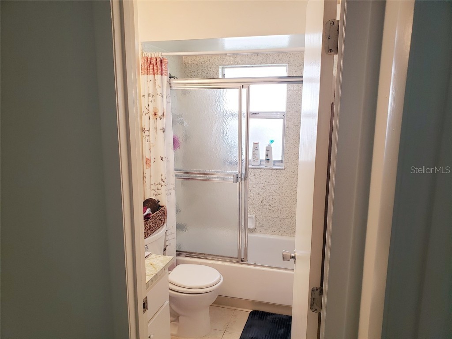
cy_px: 170
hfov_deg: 67.3
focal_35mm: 26
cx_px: 226
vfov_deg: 53.1
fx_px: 339
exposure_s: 1/60
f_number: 2.4
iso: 80
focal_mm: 4.3
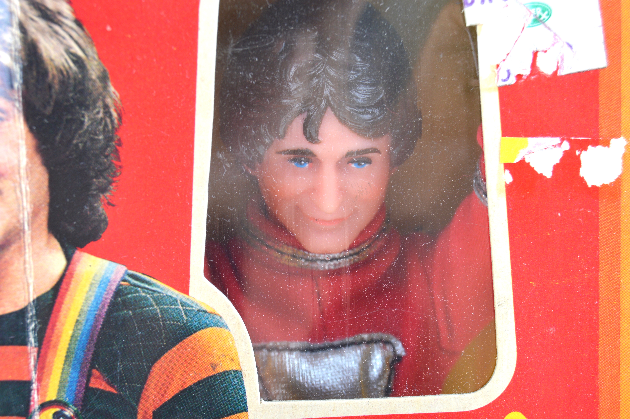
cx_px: 315
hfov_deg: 24.6
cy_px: 210
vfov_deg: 16.5
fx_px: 1442
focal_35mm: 82
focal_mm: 55
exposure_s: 1/30
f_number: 9
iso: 100
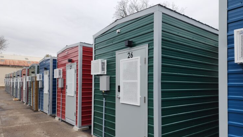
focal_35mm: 26
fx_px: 168
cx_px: 124
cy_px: 83
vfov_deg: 44.1
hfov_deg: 71.9
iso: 16
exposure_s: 1/180
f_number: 1.8
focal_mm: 6.4
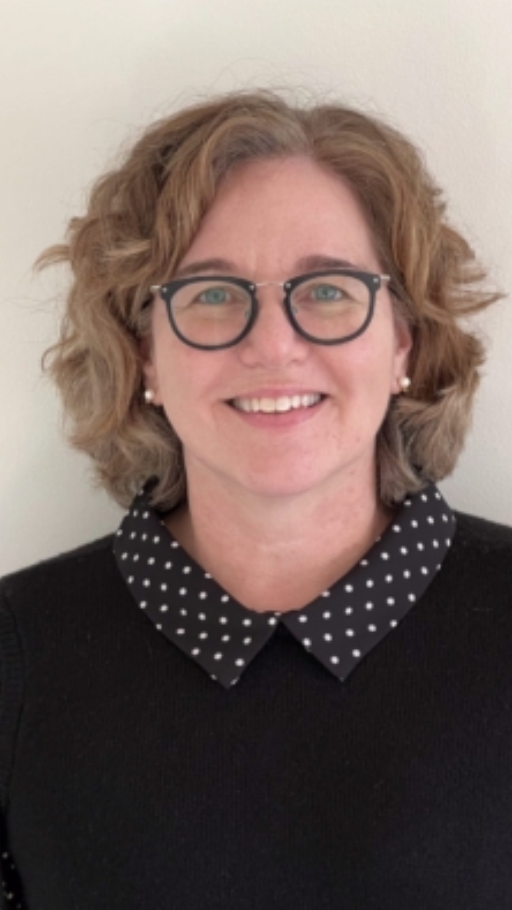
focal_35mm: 85
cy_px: 456
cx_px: 277
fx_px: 2053
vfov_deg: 25.0
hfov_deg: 14.2
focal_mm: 9
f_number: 2.8
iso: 250
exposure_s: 1/60
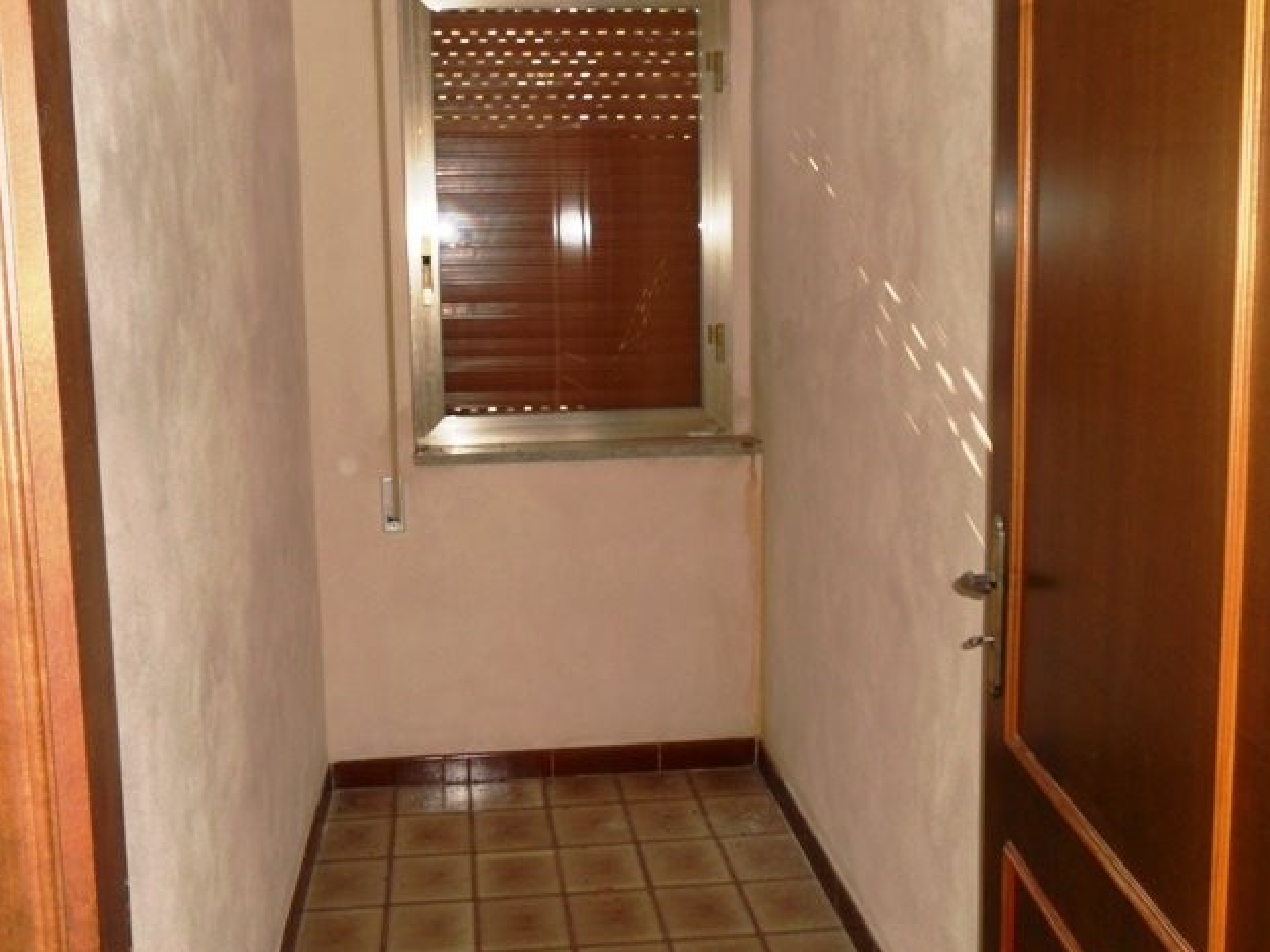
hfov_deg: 47.9
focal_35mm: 39
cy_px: 484
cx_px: 621
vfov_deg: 36.8
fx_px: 1431
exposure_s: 1/30
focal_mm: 6.9
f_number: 3.9
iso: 200
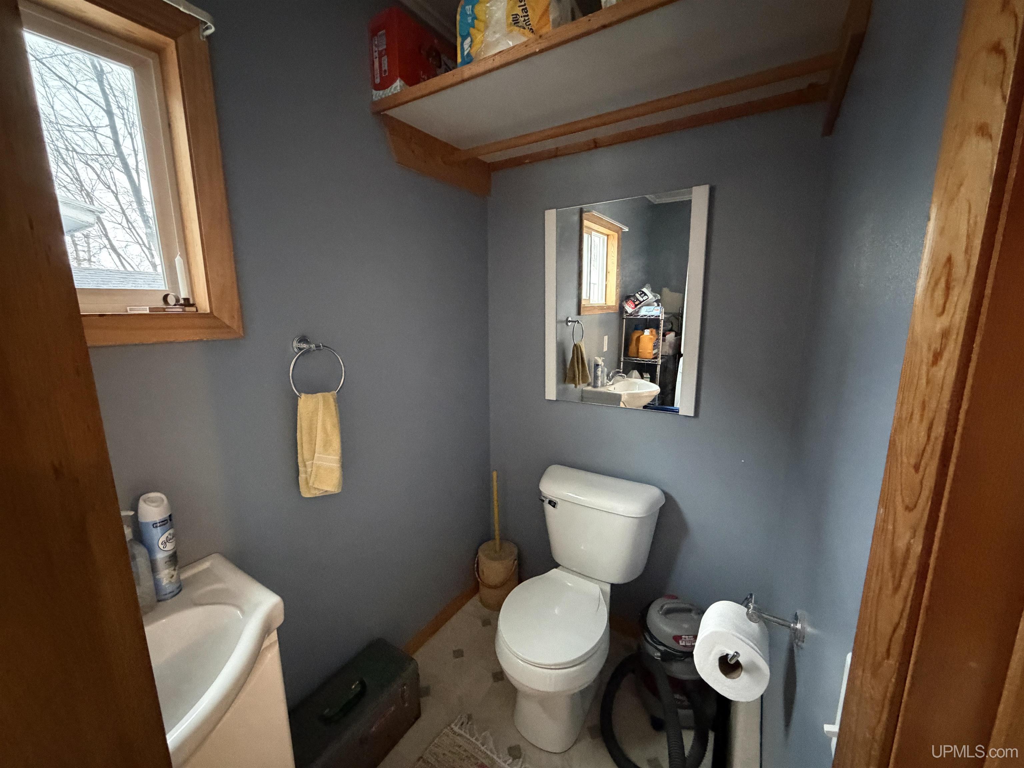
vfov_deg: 85.7
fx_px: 414
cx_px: 512
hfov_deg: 102.1
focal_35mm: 14
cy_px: 384
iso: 1250
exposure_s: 1/30
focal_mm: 2.22
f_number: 2.2
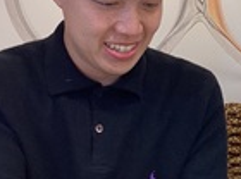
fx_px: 694
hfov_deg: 19.3
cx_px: 229
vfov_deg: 14.7
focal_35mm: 100
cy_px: 111
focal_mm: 3.3
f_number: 2.4
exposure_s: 1/60
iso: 80
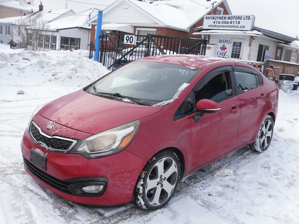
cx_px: 150
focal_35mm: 35
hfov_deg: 52.6
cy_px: 112
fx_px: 302
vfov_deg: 40.7
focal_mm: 6.3
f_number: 8.2
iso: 80
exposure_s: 1/139
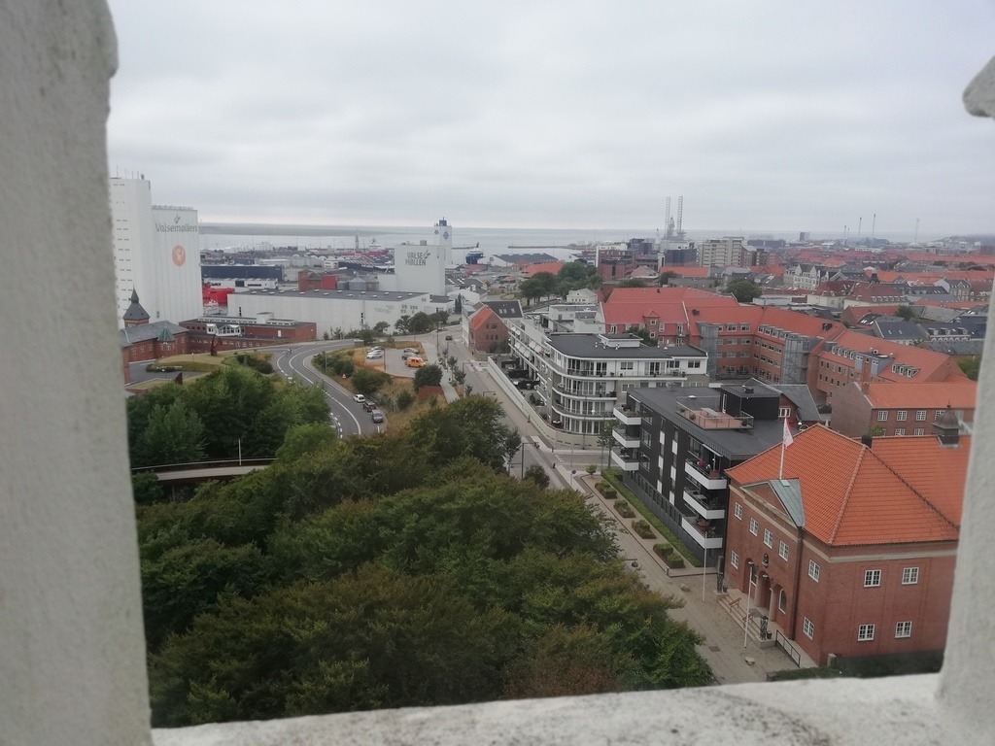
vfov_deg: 53.1
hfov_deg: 67.3
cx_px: 498
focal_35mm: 26
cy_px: 373
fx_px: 747
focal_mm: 3.81
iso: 50
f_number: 4
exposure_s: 1/391
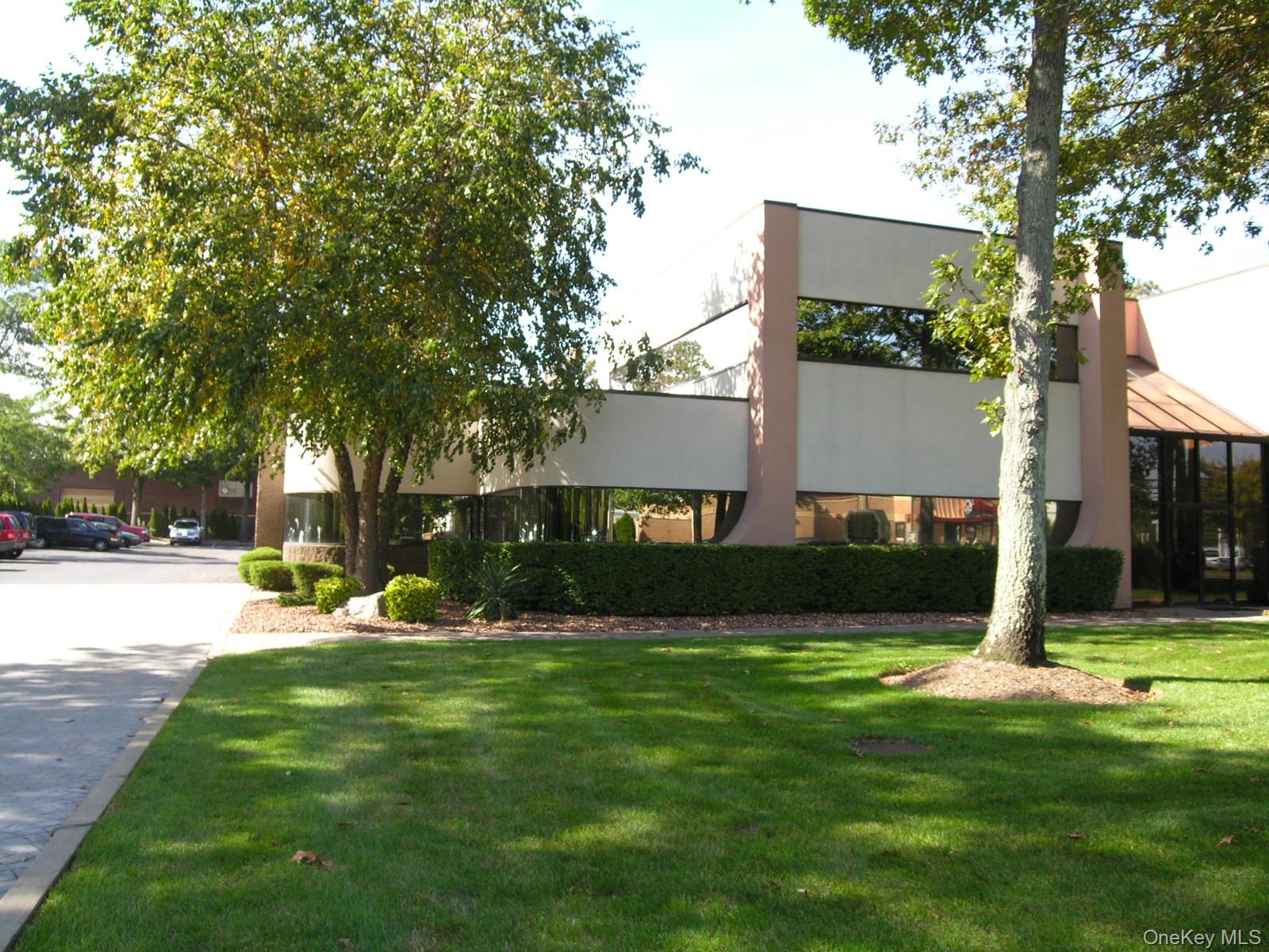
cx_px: 634
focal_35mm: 28
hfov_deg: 63.4
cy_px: 476
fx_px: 1026
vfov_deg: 49.7
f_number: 4.3
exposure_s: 1/149
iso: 71
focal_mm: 7
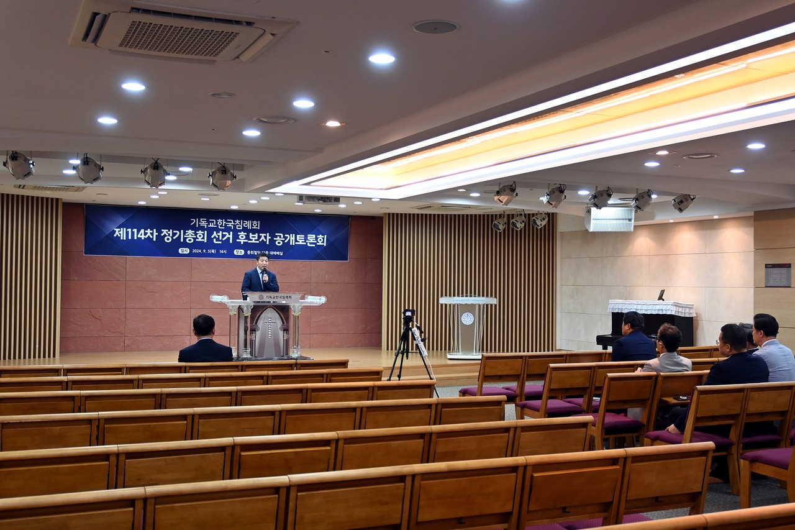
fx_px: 861
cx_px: 398
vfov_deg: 34.2
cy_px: 265
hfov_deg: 49.6
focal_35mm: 39
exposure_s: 1/40
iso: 500
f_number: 4.5
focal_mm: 26
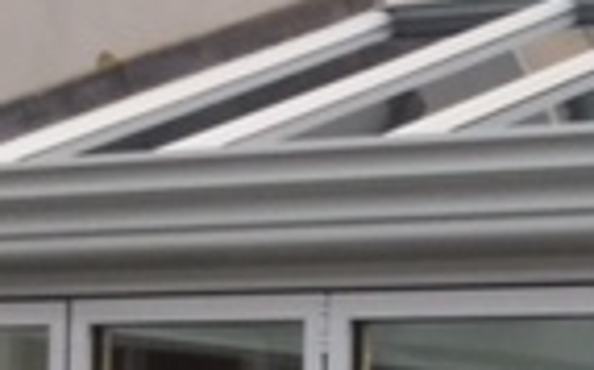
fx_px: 2377
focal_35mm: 147
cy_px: 553
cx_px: 1076
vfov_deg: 8.7
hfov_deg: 12.9
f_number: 2.4
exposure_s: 1/50
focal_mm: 3.3
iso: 32
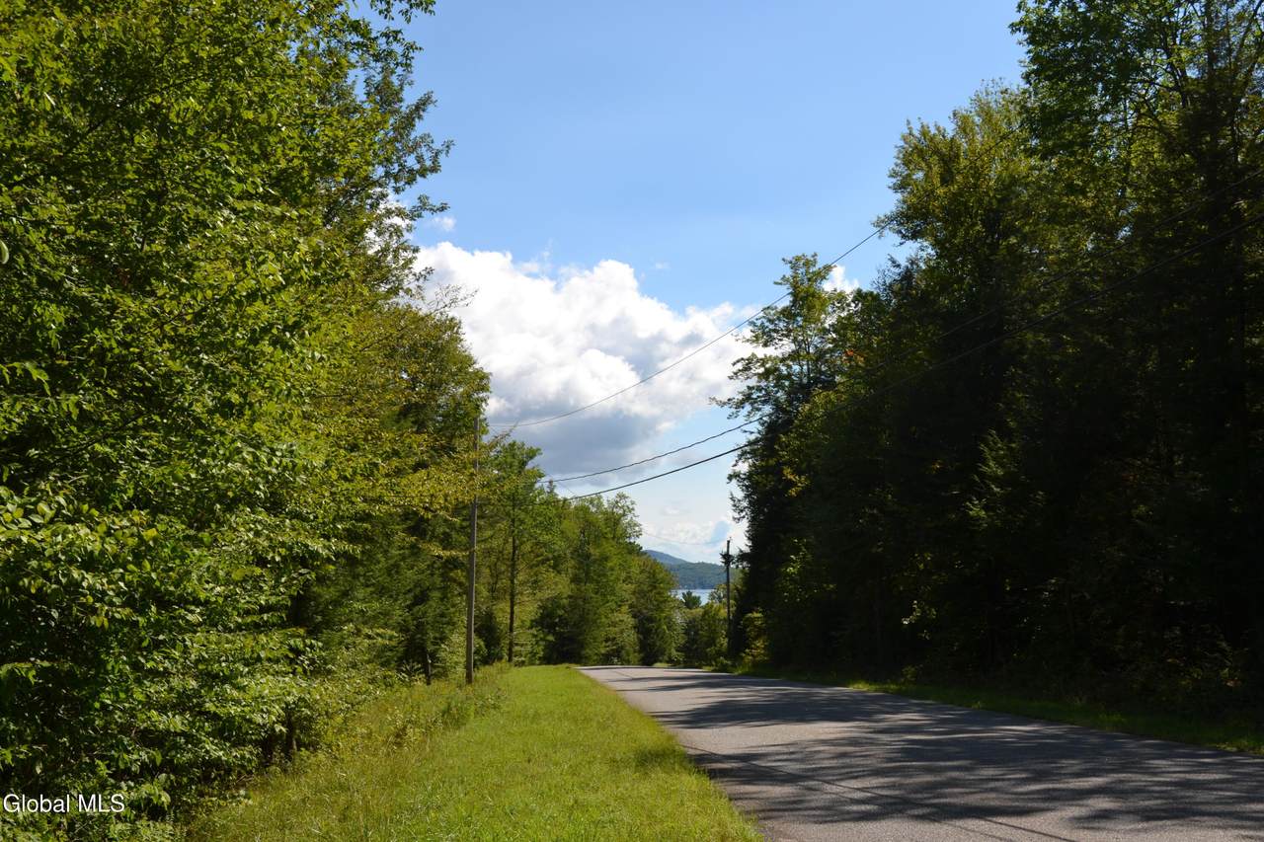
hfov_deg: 49.6
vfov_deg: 34.2
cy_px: 421
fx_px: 1369
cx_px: 632
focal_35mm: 39
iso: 100
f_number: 10
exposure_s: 1/200
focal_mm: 26
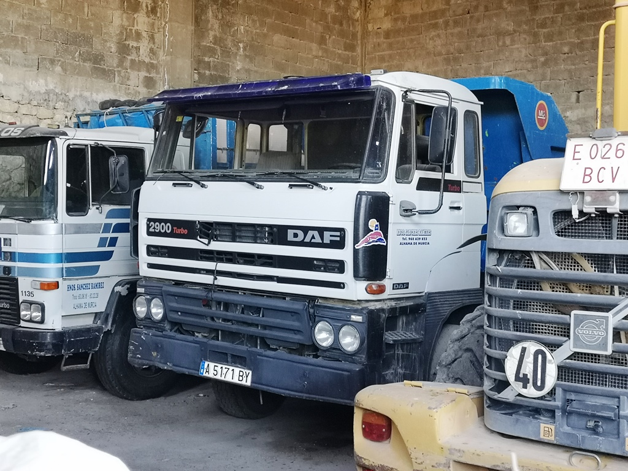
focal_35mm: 46
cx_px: 314
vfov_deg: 31.5
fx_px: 835
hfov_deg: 41.2
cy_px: 236
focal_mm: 5.58
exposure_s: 1/50
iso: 160
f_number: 1.8
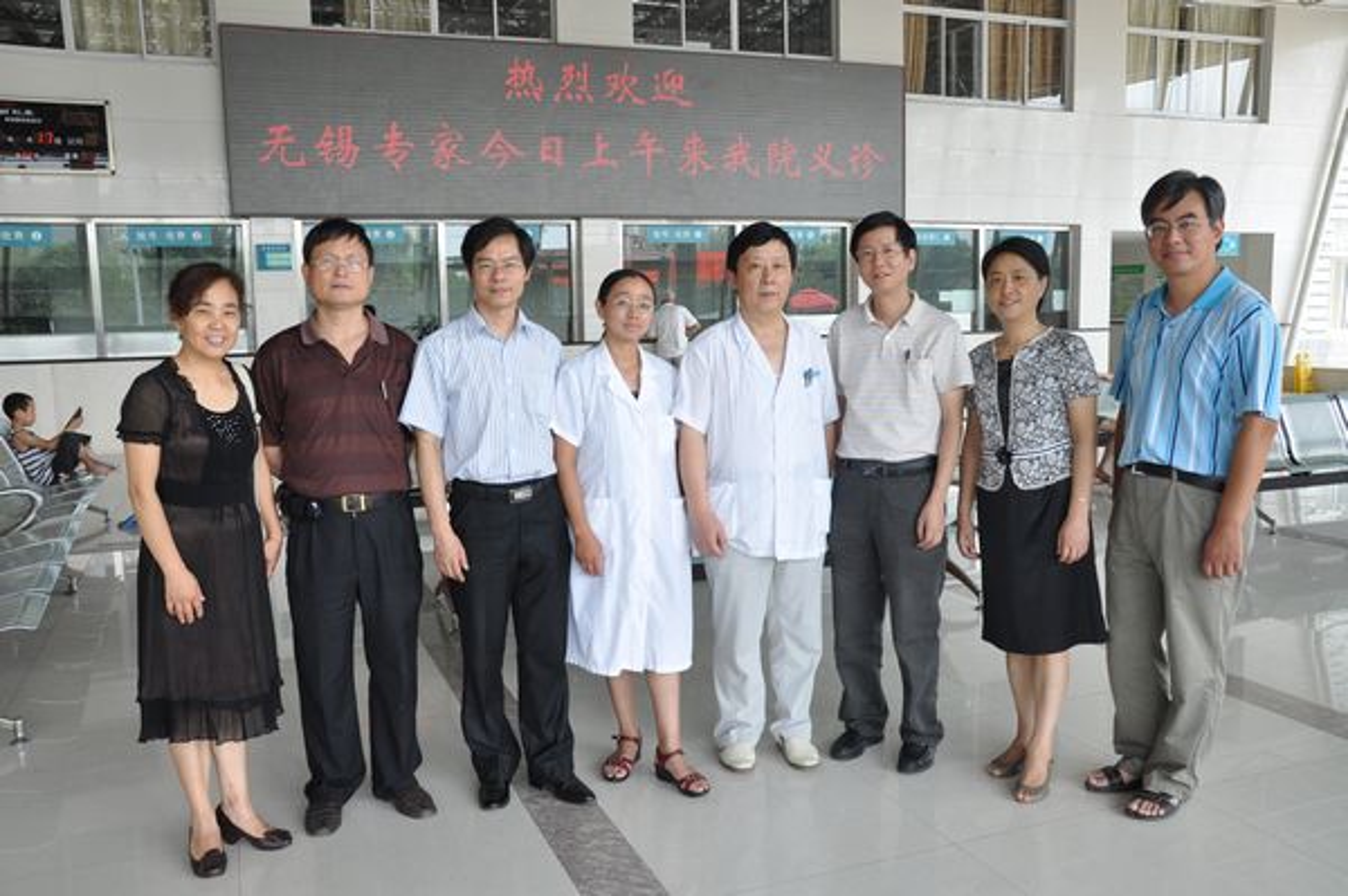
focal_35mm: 32
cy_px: 448
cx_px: 674
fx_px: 1179
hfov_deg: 59.5
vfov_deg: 41.6
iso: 640
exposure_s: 1/250
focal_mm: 21
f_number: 8
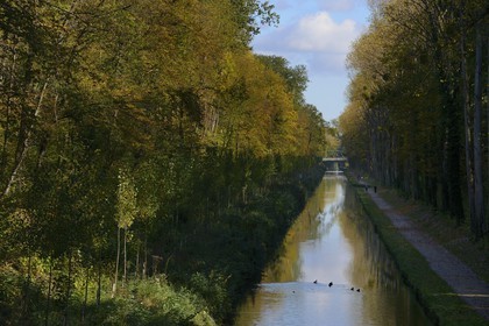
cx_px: 244
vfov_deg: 8.1
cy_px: 163
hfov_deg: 12.1
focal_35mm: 170
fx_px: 2309
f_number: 10
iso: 200
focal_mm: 170
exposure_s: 1/250
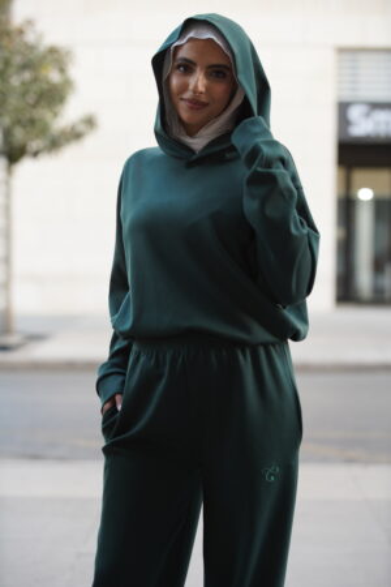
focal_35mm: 95
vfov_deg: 21.5
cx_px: 196
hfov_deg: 14.4
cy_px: 294
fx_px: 1548
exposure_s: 1/20
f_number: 3.5
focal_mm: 95
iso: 100
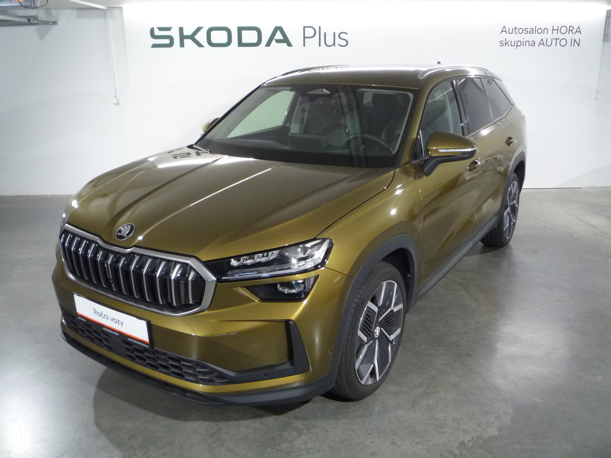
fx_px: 530
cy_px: 229
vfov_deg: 46.8
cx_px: 306
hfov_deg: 60.0
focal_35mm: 30
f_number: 3.3
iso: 320
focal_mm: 5.2
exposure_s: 1/30
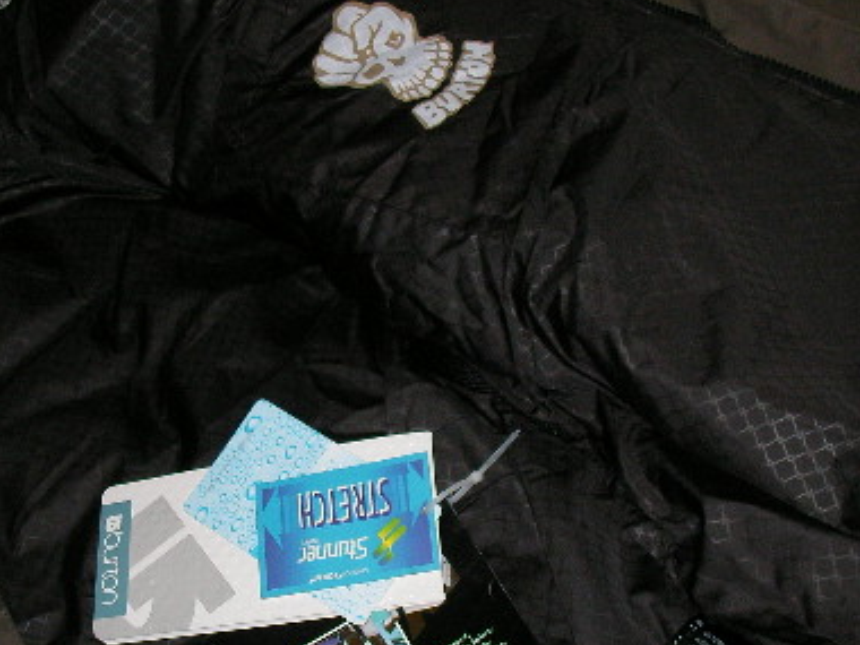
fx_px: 1590
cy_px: 362
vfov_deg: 22.9
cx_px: 355
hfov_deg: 30.2
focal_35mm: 64
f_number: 3.5
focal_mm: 6.3
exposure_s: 1/30
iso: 200
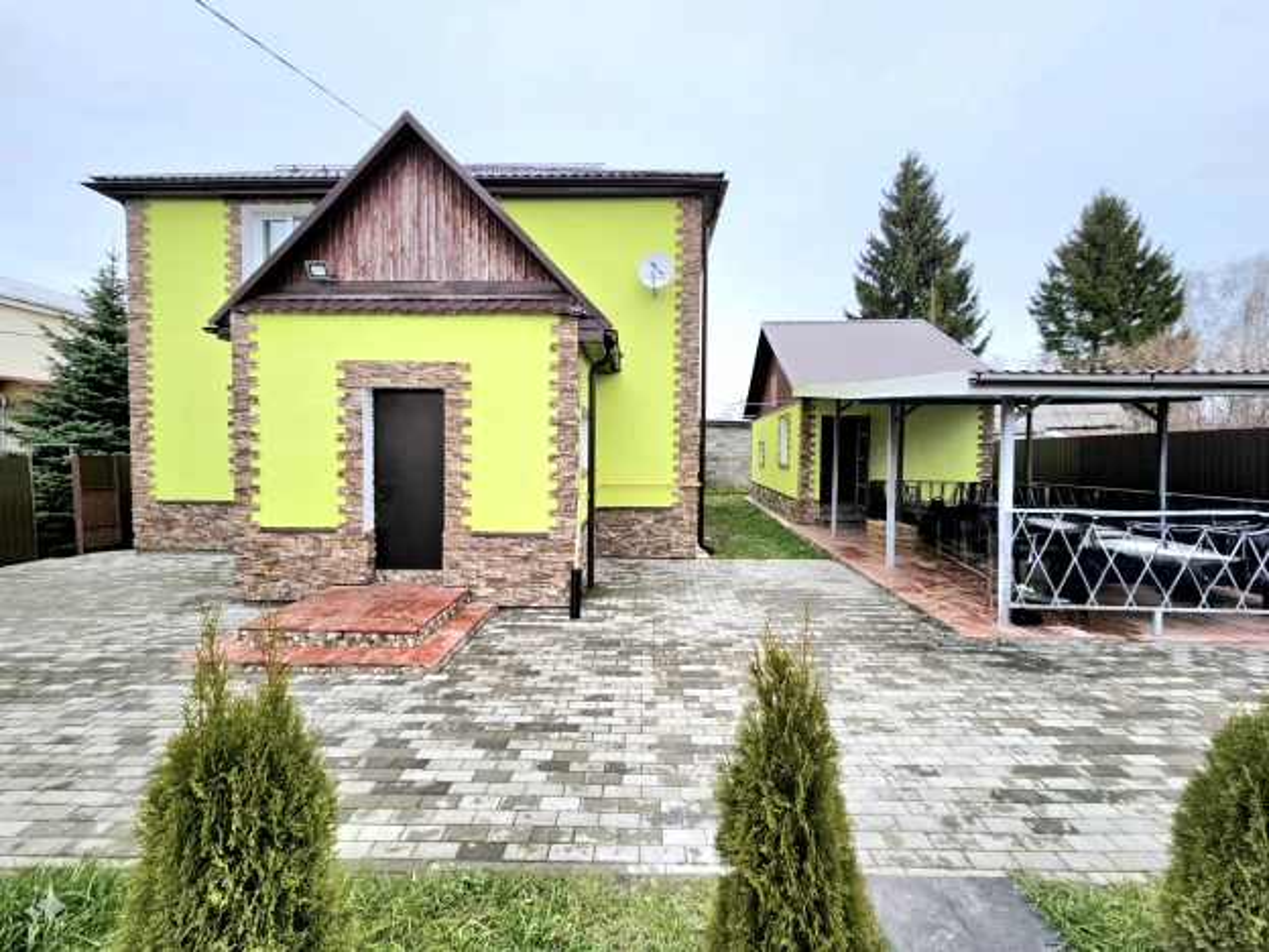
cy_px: 476
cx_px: 634
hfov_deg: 106.2
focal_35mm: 13
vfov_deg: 89.9
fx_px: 477
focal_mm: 2.2
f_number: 2.2
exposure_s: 1/133
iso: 50
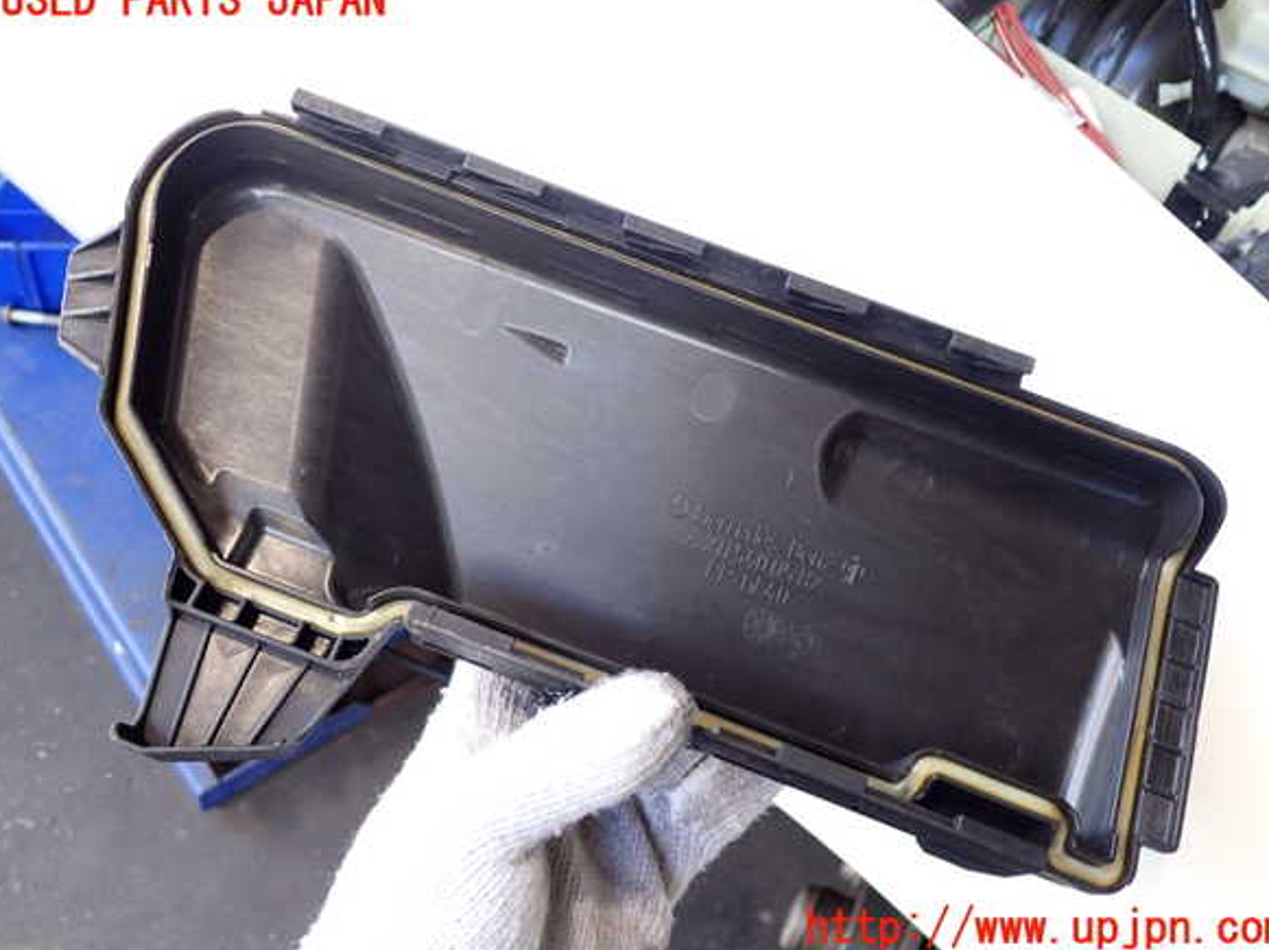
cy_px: 465
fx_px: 1136
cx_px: 644
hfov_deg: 58.4
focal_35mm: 31
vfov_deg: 45.4
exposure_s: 1/50
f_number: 2.3
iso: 200
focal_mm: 5.4
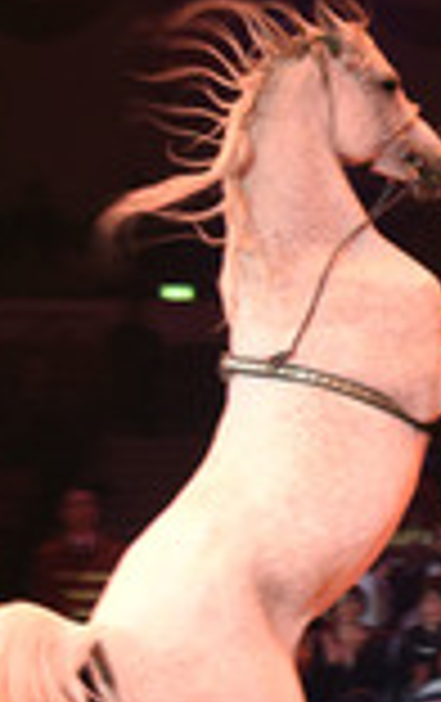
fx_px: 2701
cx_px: 443
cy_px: 504
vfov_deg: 14.8
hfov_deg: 9.3
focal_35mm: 141
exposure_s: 1/60
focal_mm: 48
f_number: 6.3
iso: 2500
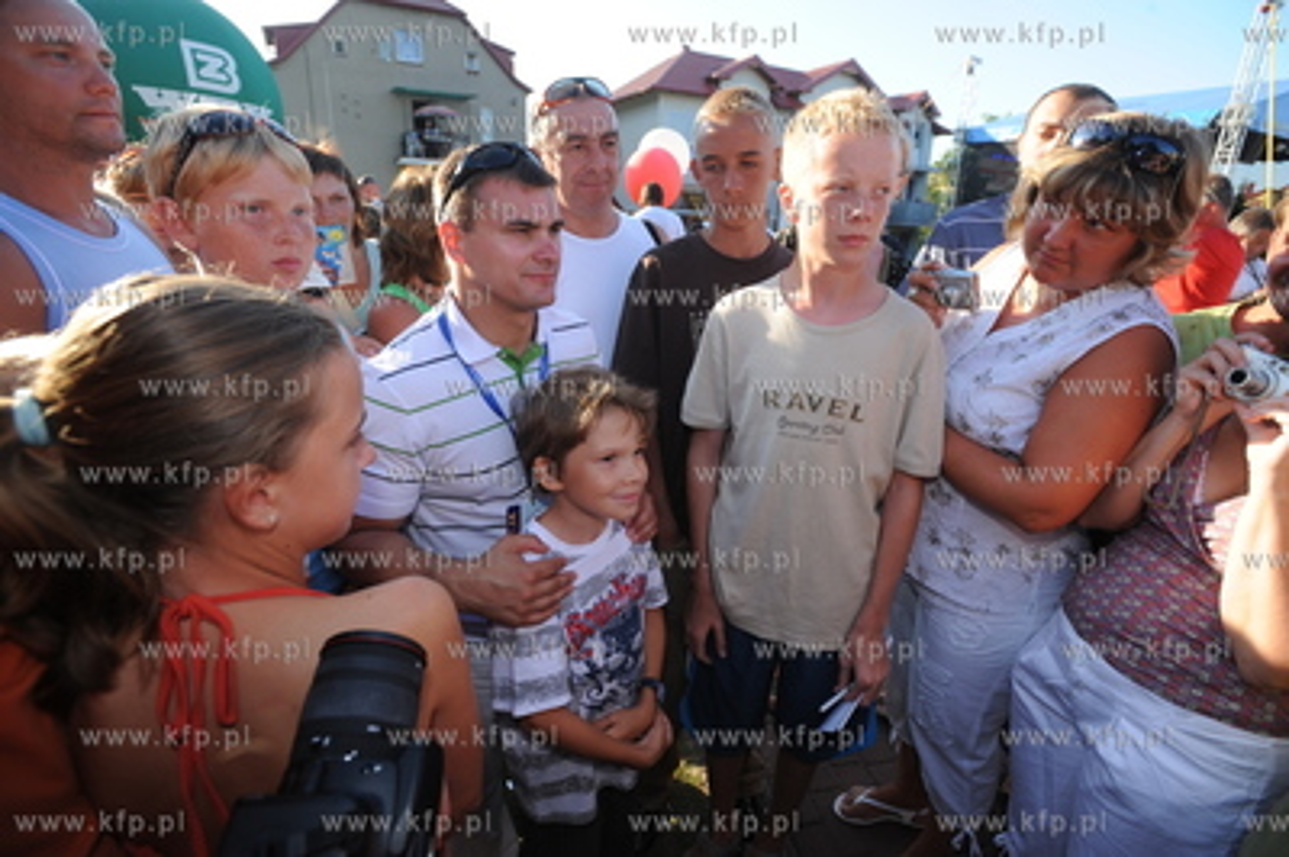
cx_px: 644
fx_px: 608
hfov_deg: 93.3
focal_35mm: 17
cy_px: 428
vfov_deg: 70.3
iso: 200
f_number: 5.6
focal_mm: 17
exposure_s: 1/250
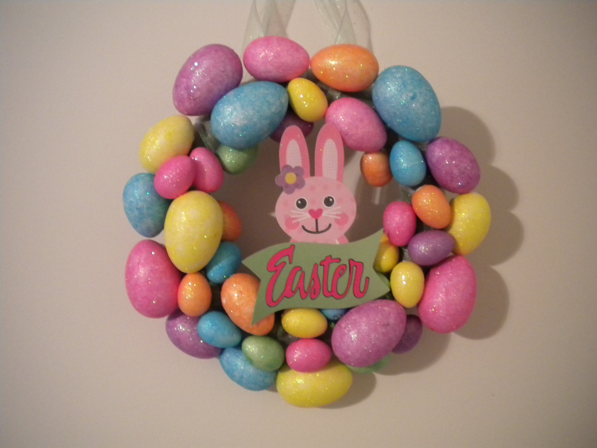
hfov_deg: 52.6
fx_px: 604
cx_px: 298
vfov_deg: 40.7
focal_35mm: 35
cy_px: 224
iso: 467
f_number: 3.1
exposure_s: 1/8.8
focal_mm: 6.3
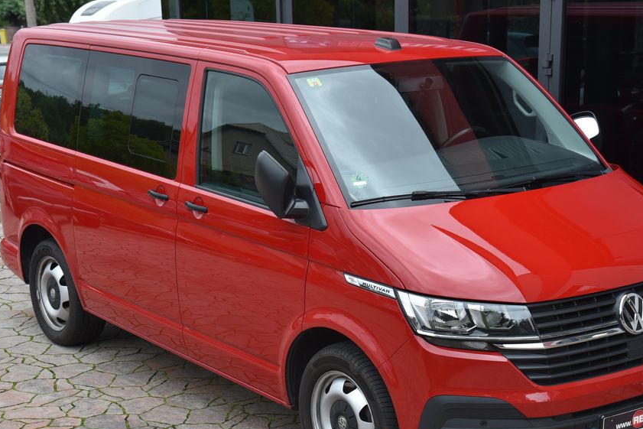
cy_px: 261
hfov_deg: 30.1
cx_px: 356
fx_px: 1197
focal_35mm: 67
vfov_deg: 20.3
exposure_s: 1/160
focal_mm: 55
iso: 500
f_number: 6.3
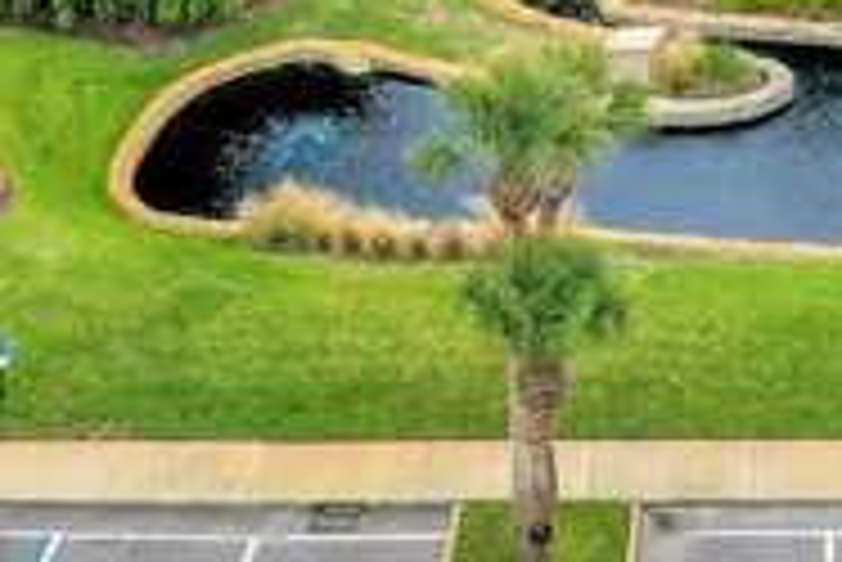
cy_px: -337
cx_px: 720
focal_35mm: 115
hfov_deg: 17.6
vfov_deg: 11.3
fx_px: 2692
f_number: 5
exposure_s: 1/240
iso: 100
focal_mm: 10.26
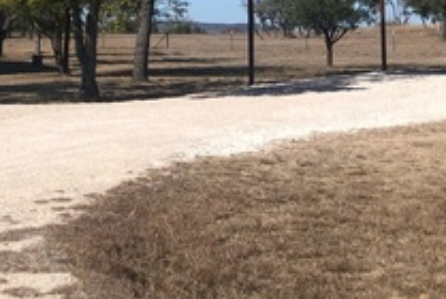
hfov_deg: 22.2
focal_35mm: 89
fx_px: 1104
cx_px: 36
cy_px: -186
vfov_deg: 14.1
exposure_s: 1/2024
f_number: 1.8
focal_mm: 3.99
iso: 20
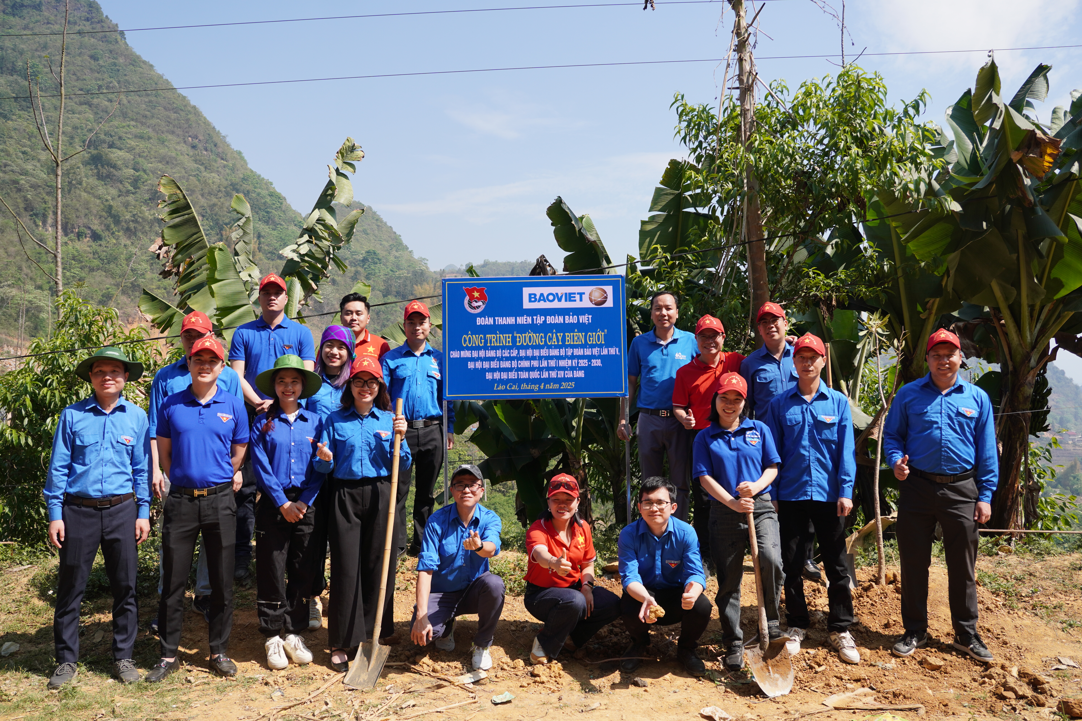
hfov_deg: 60.7
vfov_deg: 42.6
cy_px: 360
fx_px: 924
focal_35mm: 31
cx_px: 541
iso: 100
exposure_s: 1/800
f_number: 4
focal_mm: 20.5
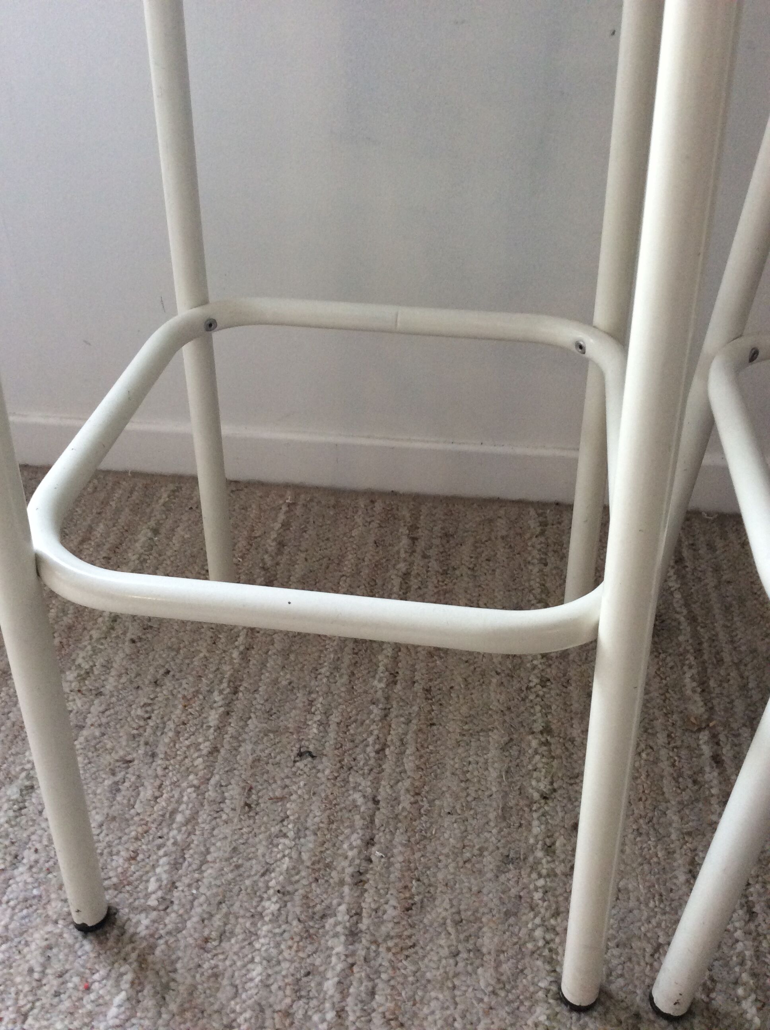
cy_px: 515
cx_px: 385
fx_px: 952
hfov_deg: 44.1
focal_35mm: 32
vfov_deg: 56.9
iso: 80
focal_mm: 3.3
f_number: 2.4
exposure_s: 1/25
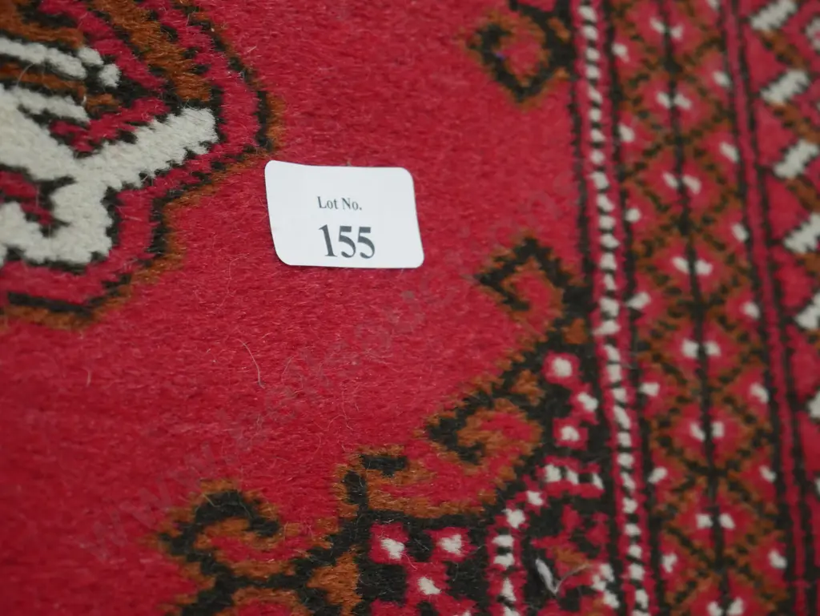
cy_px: 308
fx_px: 1612
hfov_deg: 28.5
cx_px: 410
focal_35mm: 68
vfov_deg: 21.6
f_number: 5.4
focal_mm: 34
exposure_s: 1/60
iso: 3200
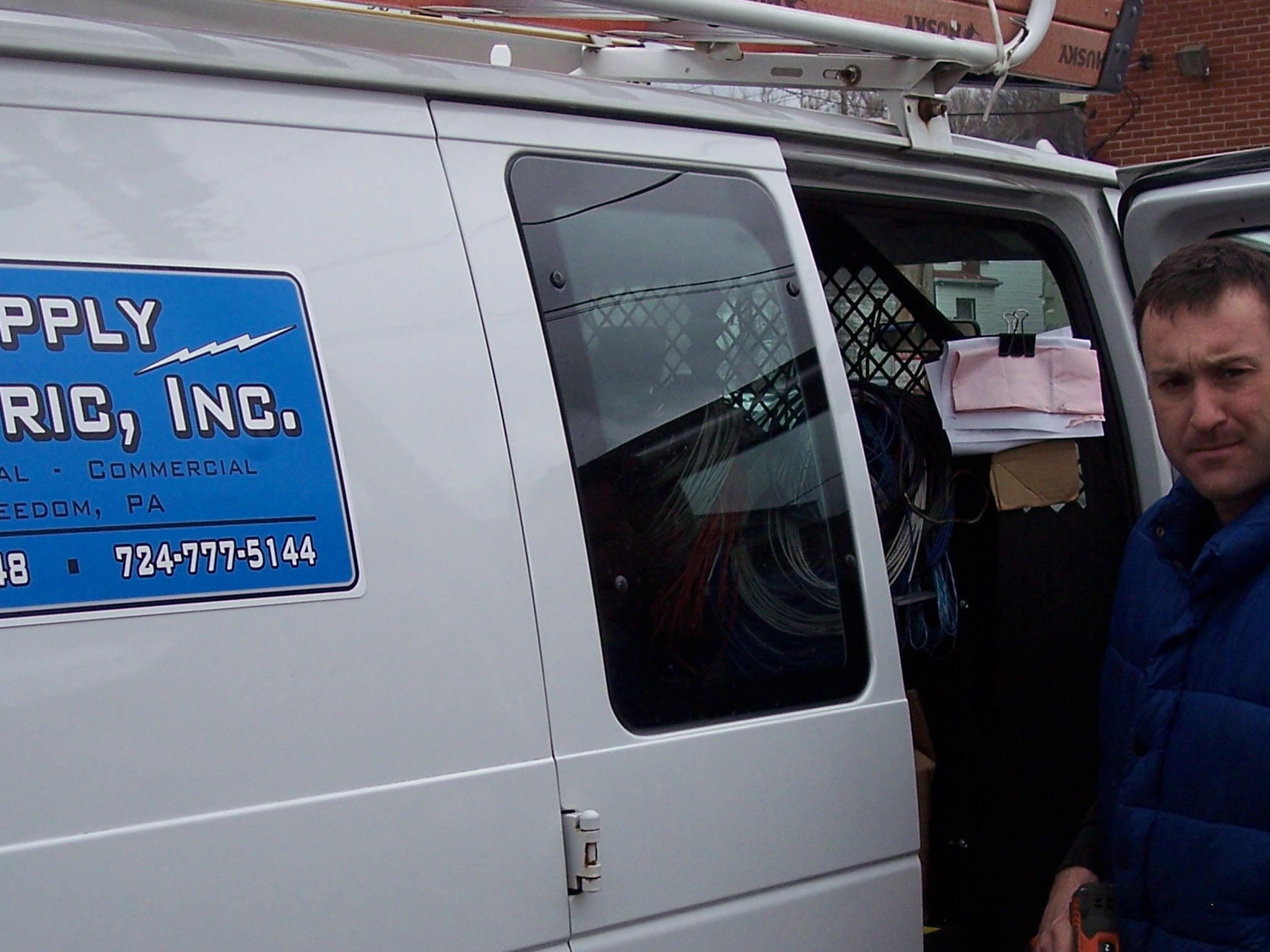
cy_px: 516
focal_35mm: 65
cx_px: 640
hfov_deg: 29.8
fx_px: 2384
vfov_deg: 22.6
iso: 100
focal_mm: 8
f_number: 3.4
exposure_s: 1/500
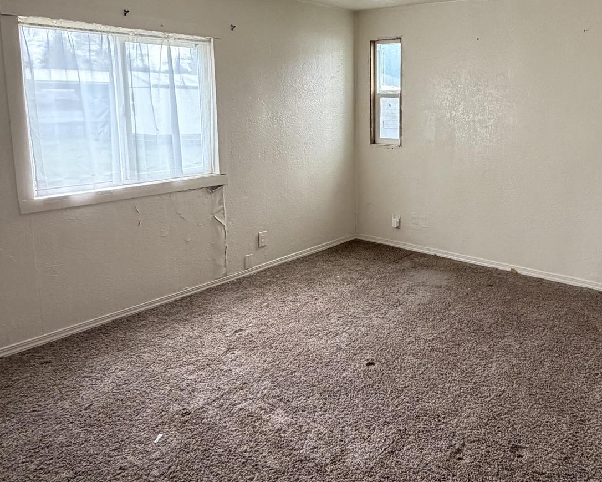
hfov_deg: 58.4
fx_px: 517
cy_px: 179
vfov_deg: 49.5
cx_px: 424
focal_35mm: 29
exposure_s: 1/121
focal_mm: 2.22
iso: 320
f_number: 2.2
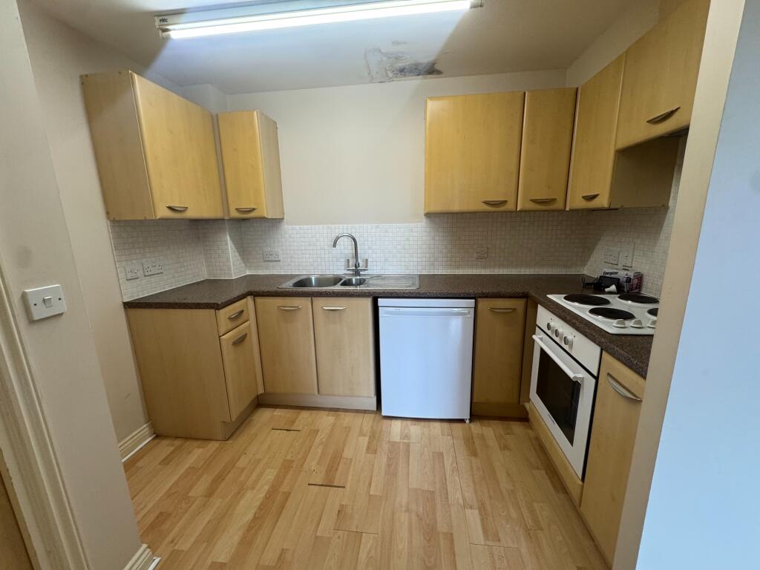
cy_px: 285
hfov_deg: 102.1
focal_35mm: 14
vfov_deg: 85.7
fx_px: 307
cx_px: 380
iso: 200
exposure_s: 1/100
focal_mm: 2.22
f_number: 2.2
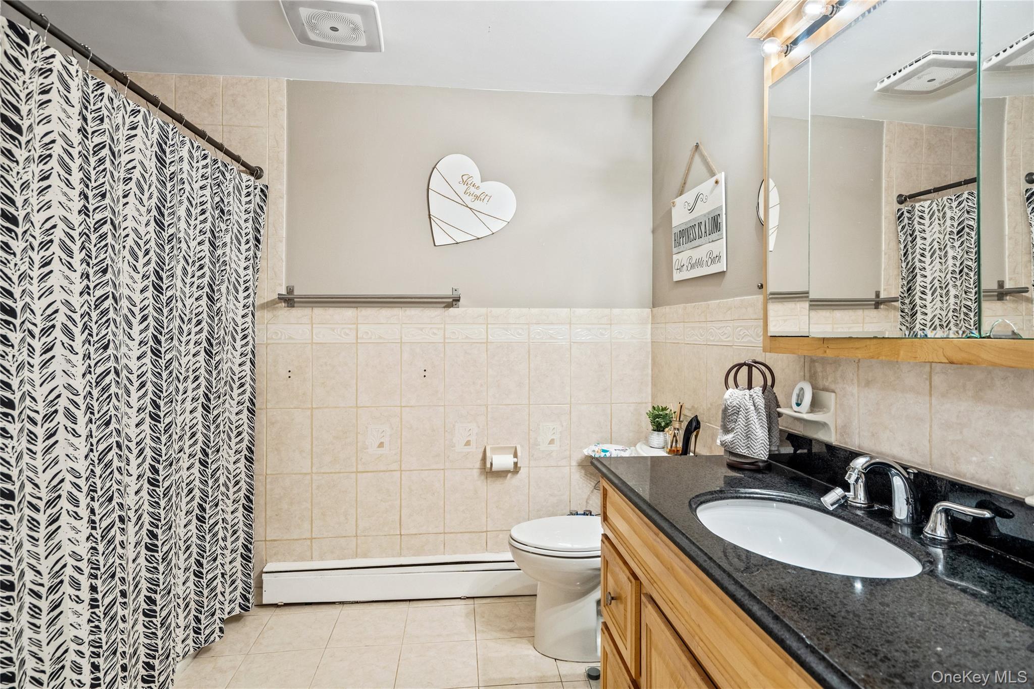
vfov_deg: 64.5
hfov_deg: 86.9
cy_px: 344
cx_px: 517
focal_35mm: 19
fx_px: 546
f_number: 5.6
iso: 1000
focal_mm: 19
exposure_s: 1/10
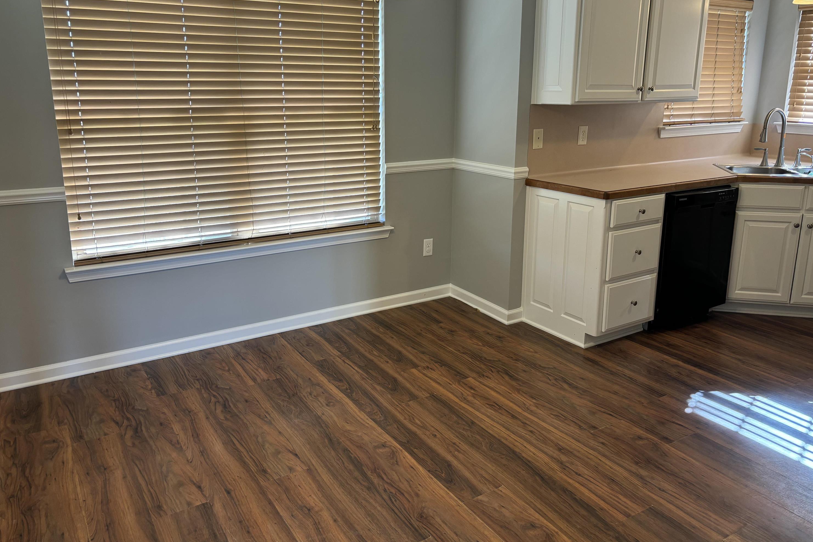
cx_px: 408
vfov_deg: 46.3
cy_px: 236
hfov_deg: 65.5
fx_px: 632
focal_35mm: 28
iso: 100
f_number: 1.6
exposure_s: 1/60
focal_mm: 5.96
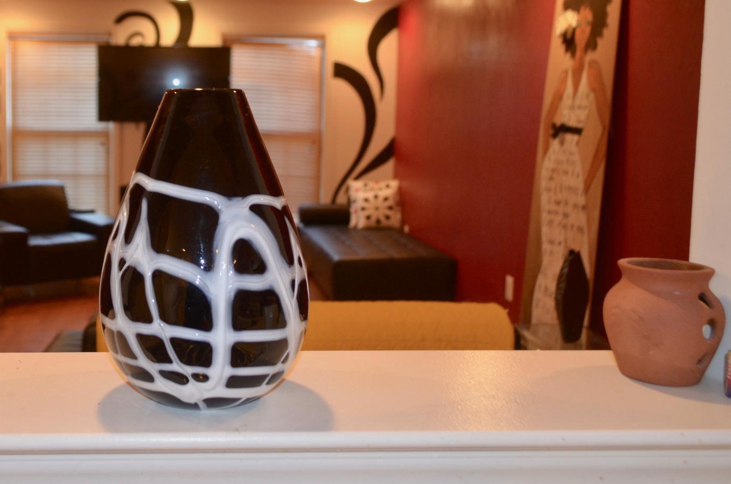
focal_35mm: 40
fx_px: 810
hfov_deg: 47.0
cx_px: 192
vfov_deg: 33.0
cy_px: 170
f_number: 3.5
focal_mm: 18
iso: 560
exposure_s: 1/30
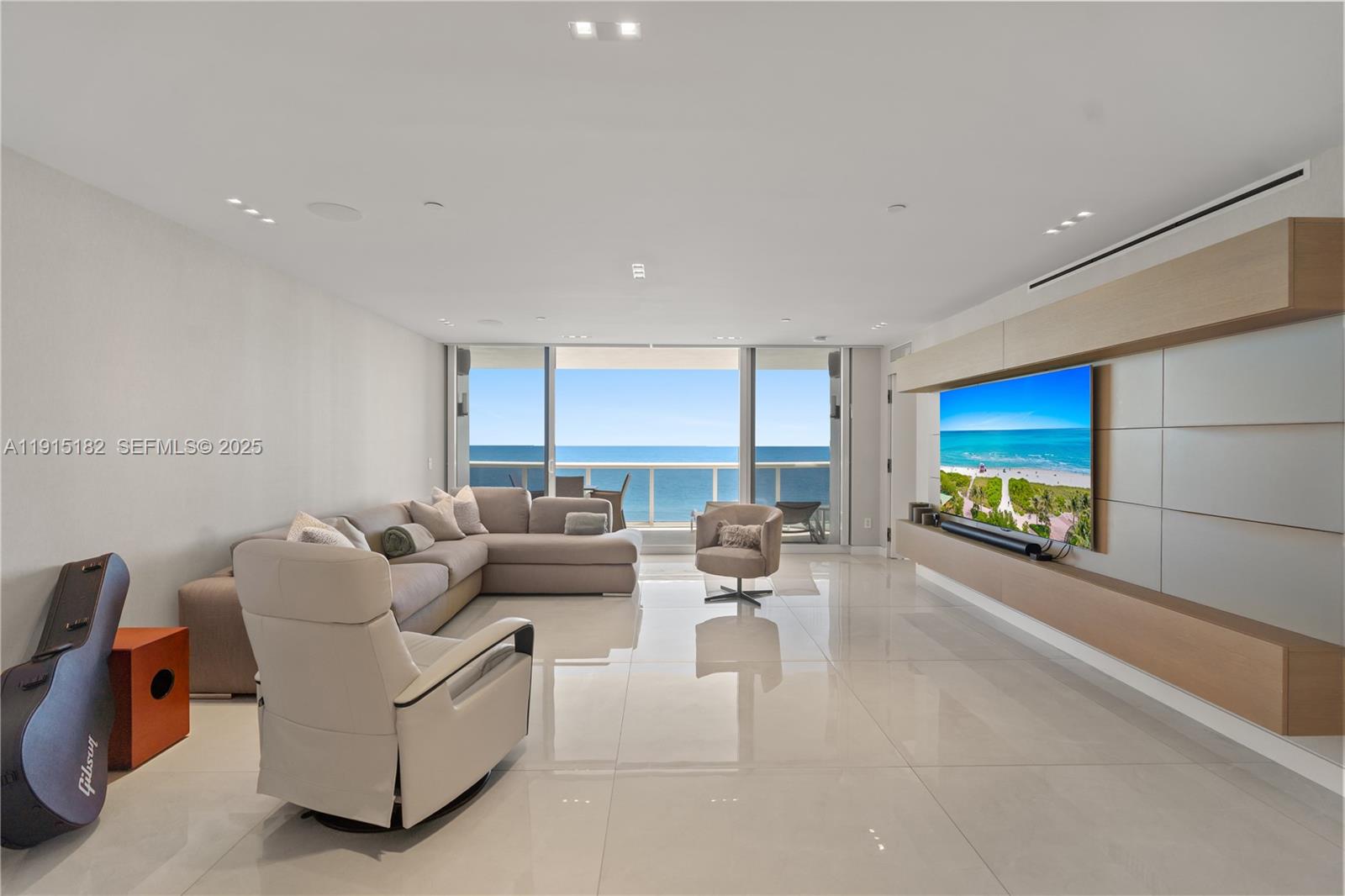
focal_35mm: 16
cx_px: 672
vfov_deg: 73.7
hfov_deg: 96.7
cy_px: 448
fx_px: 598
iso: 100
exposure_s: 1/30
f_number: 5
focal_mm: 16
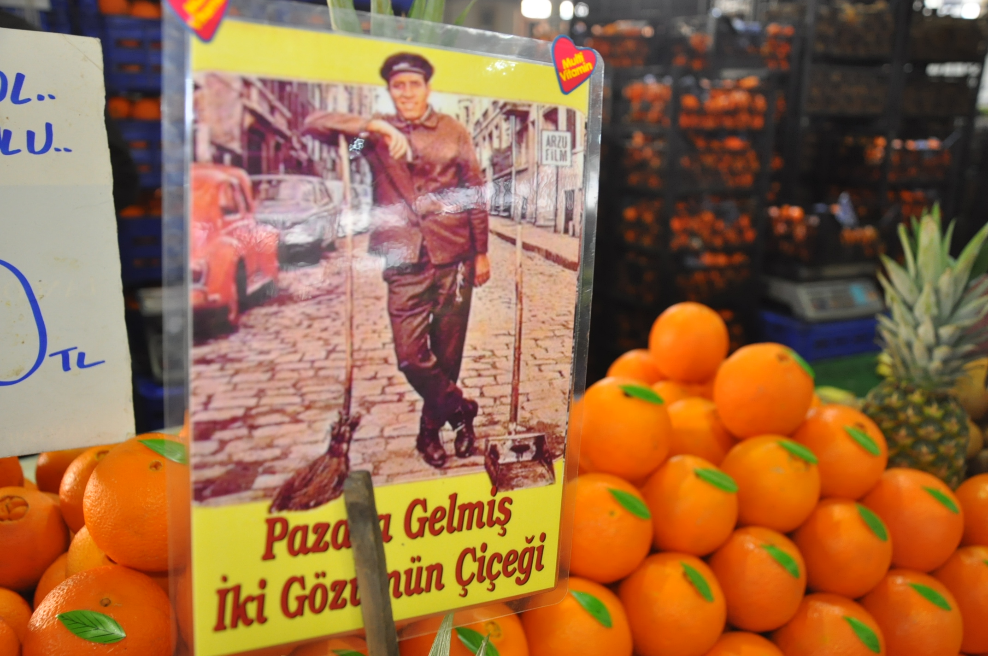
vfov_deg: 39.9
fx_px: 905
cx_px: 494
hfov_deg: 57.3
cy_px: 328
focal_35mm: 33
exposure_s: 1/60
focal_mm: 22
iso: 800
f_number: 3.8
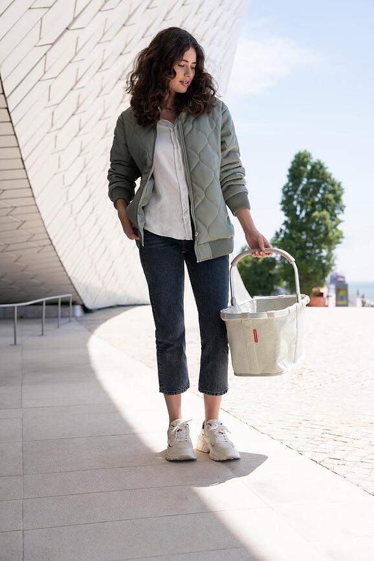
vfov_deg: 43.6
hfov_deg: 29.9
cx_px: 187
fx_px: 701
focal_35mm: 45
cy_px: 280
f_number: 4
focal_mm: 45
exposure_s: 1/800
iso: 125
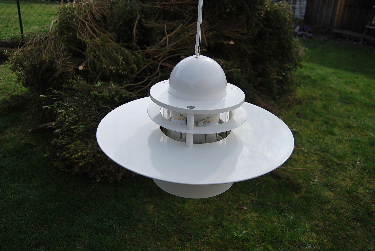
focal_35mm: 30
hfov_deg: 61.9
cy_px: 126
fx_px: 313
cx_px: 188
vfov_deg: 43.7
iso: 140
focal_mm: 20
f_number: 4
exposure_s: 1/1000
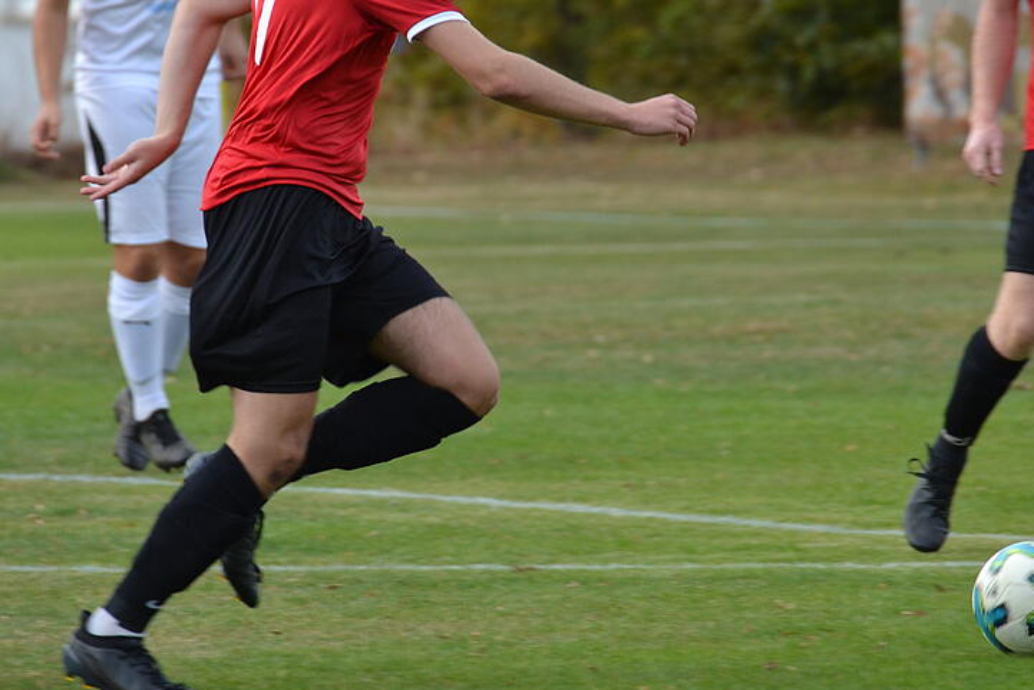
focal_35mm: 539
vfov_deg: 2.6
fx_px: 15483
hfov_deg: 3.8
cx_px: 476
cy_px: 241
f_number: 5.6
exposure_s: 1/500
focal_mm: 240
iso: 500
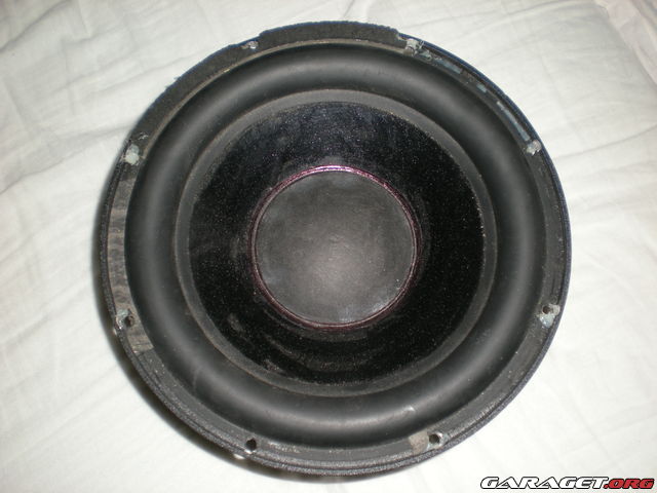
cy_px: 246
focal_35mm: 38
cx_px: 328
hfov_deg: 49.0
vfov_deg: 37.7
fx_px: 721
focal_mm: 6.3
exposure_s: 1/60
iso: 50
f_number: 3.1
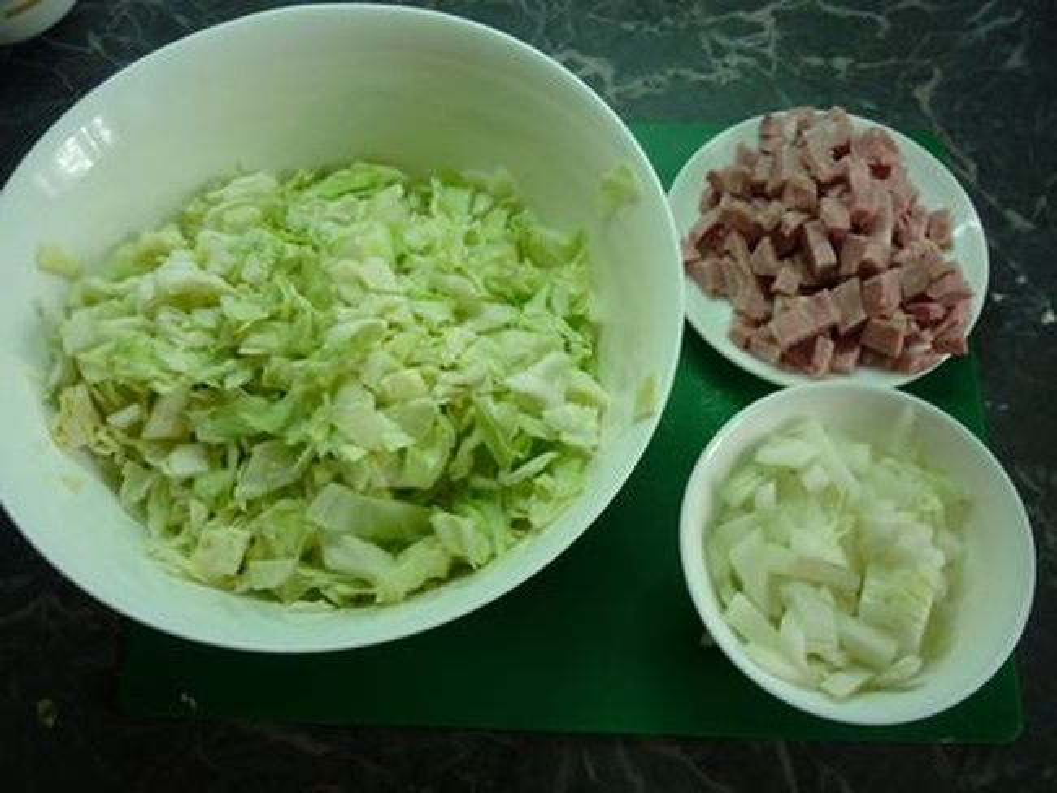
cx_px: 528
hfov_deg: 55.3
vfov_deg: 43.0
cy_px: 396
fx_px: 1008
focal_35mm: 33
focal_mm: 5.5
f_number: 2.8
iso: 125
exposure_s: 1/30
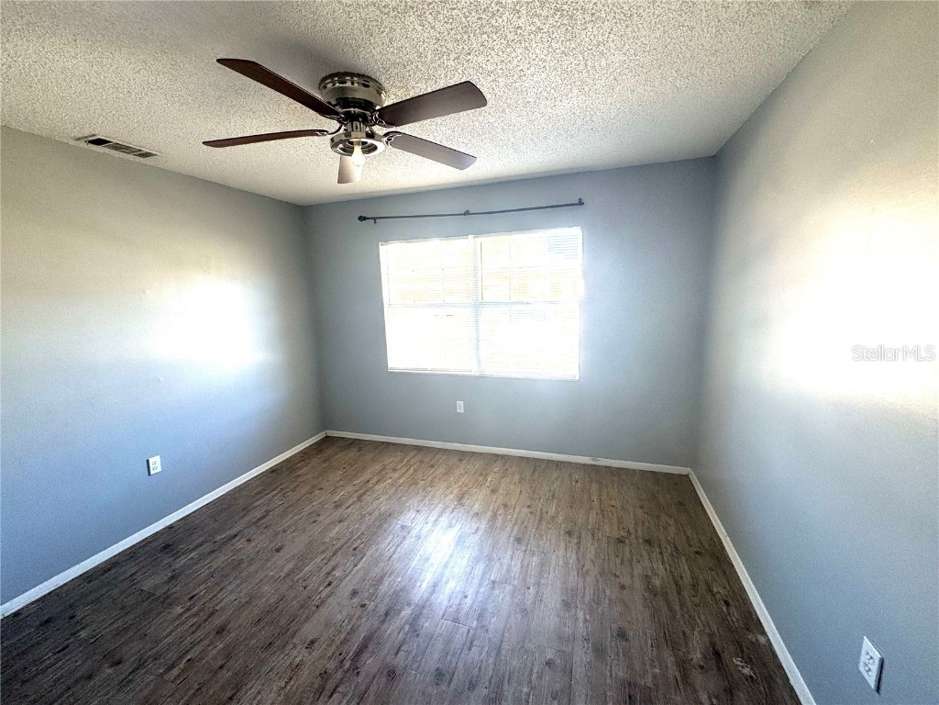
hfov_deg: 102.1
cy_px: 352
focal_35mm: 14
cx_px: 470
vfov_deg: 85.7
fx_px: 380
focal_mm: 2.22
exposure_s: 1/147
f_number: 2.2
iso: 40
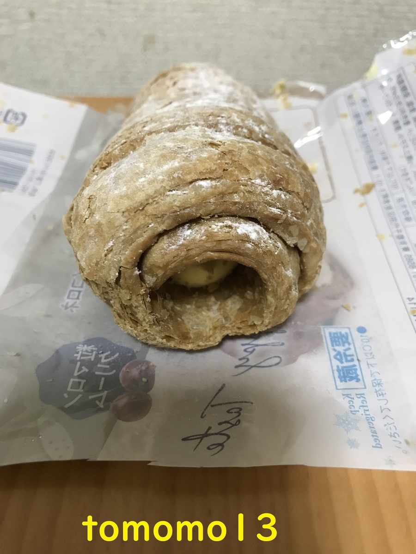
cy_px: 277
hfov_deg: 49.7
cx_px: 208
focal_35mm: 28
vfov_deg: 63.4
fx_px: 449
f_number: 1.8
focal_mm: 3.99
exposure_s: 1/14
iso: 100
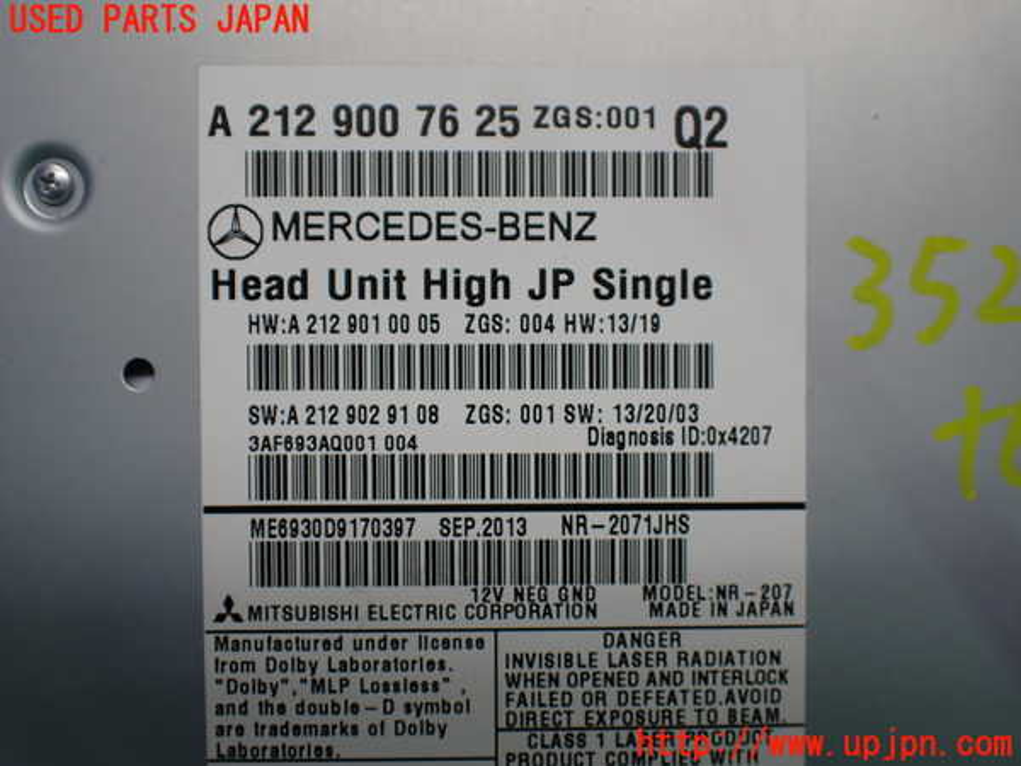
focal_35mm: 30
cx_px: 510
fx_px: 885
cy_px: 383
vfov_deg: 46.8
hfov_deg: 60.0
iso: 160
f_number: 2.3
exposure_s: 1/125
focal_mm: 5.4
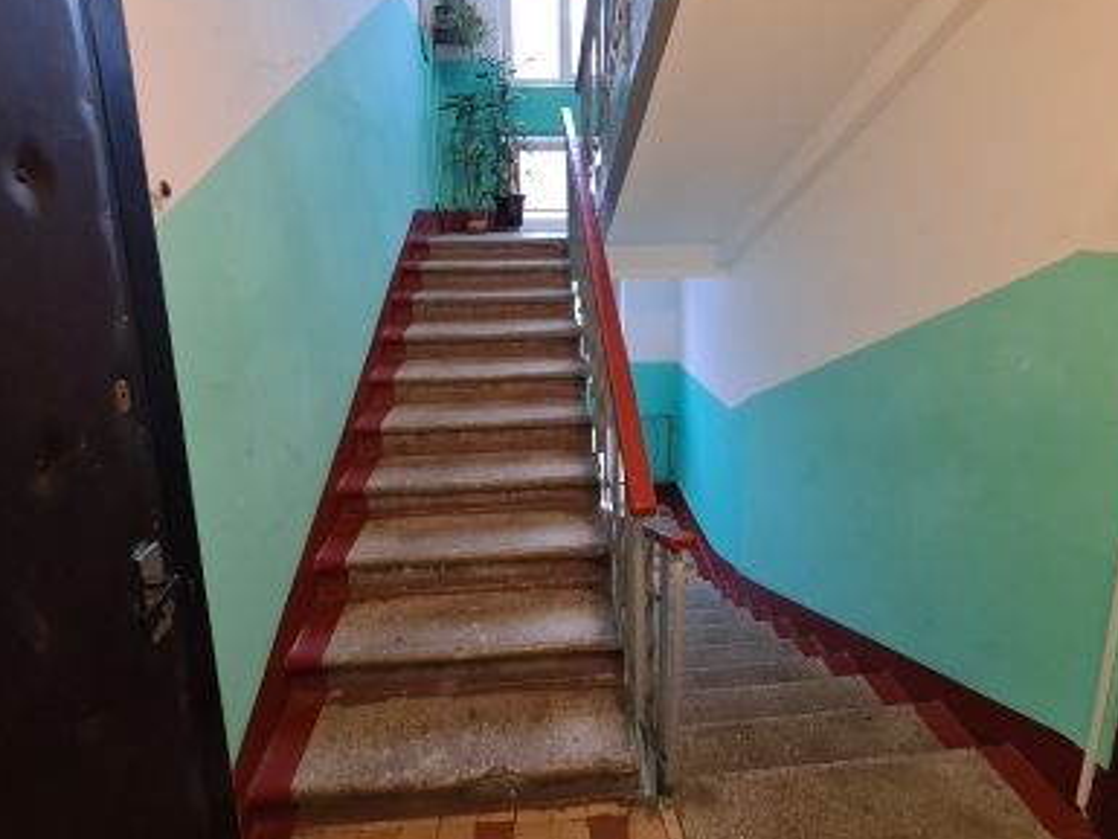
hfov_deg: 91.0
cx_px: 581
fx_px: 549
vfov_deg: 73.6
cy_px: 319
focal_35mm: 17
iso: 640
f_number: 2.2
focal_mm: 2.2
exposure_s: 1/33
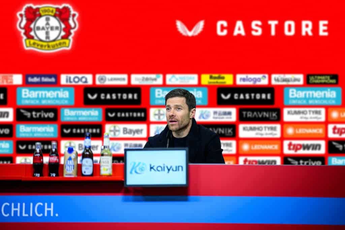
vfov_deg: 13.0
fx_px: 1006
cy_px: 115
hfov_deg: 19.5
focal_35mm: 105
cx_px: 172
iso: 640
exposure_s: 1/400
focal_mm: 105
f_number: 1.4
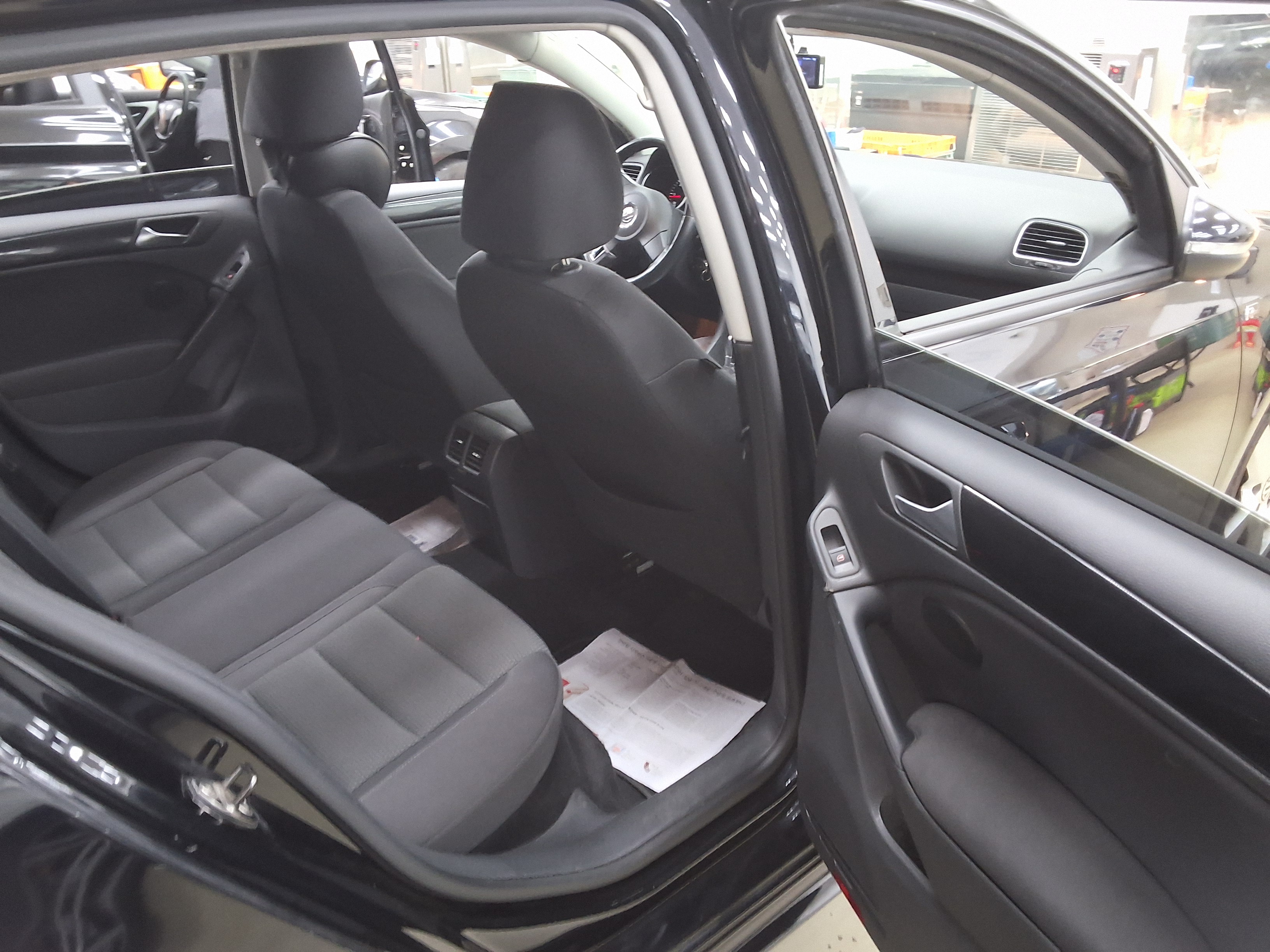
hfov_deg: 63.4
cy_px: 476
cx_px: 635
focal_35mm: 28
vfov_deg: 49.7
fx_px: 1027
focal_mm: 2.91
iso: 200
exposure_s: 1/24
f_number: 1.9
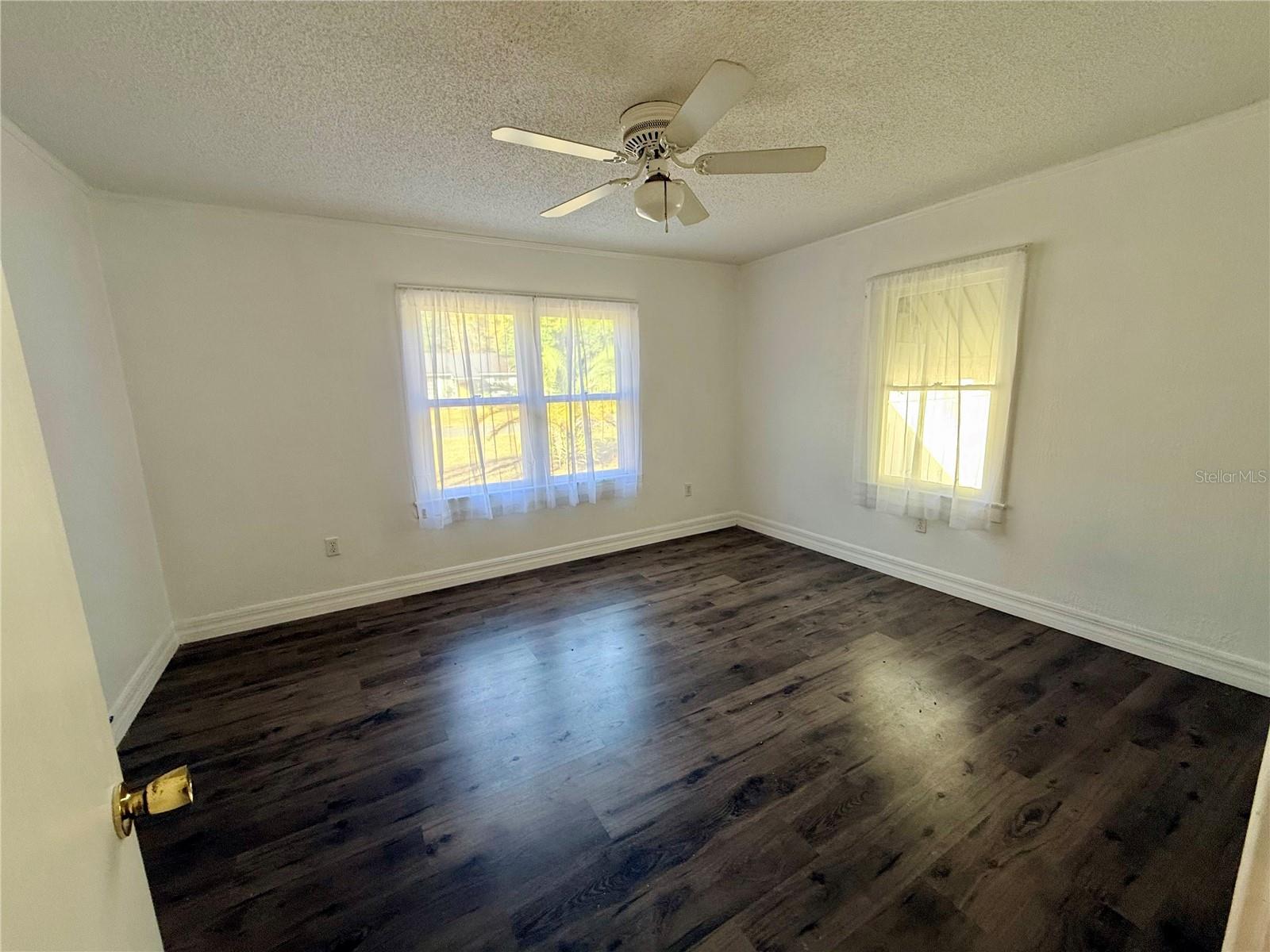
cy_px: 476
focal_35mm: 14
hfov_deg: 102.1
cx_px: 635
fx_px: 514
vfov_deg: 85.7
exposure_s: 1/99
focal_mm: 2.22
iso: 100
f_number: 2.2
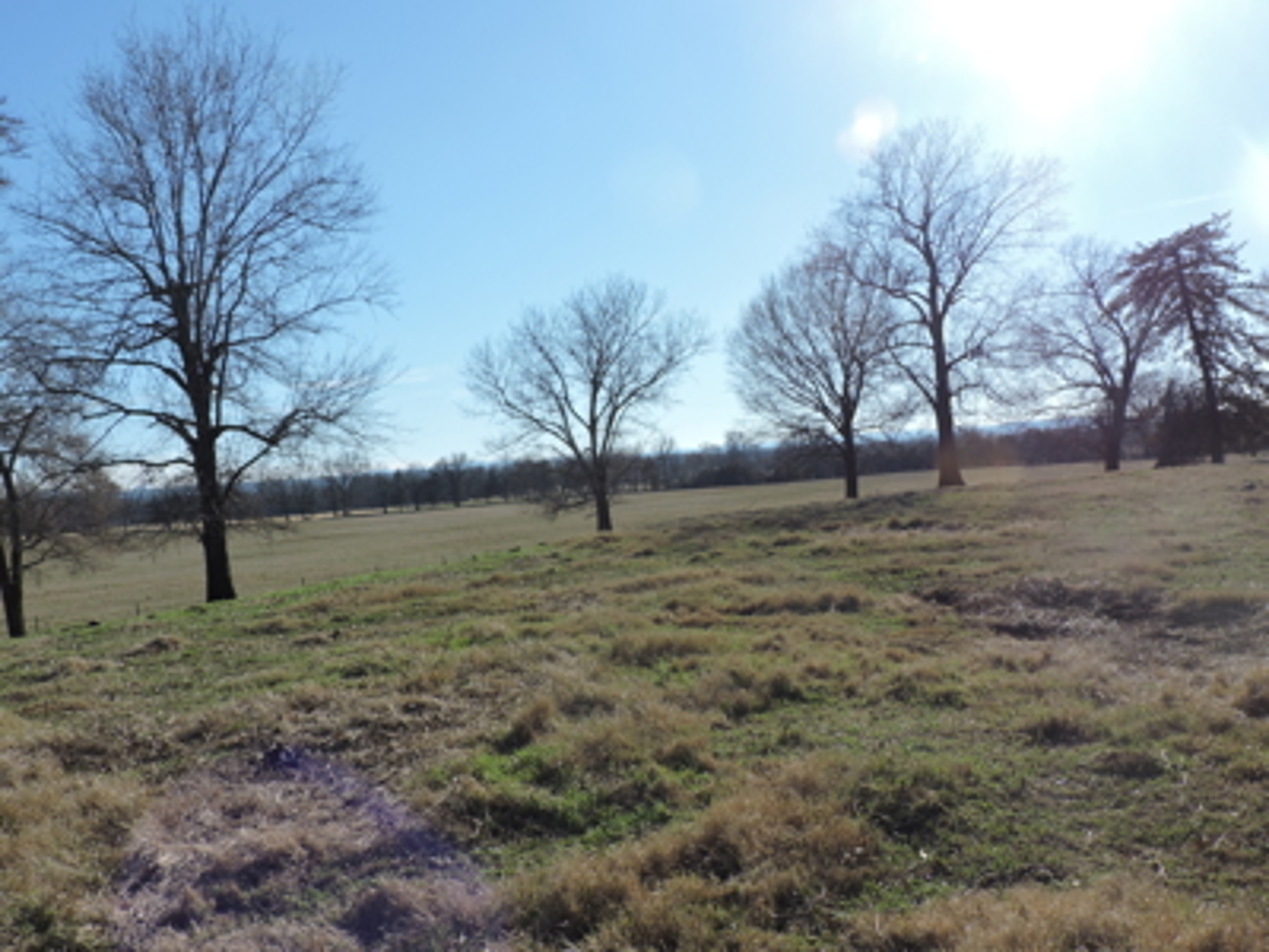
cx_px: 634
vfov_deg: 42.9
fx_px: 1210
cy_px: 476
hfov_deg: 55.4
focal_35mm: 33
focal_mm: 5.9
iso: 100
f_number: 3.2
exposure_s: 1/1600
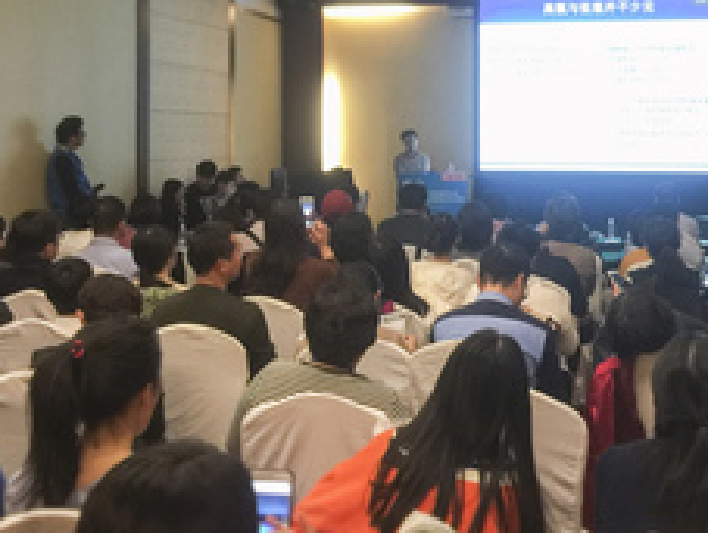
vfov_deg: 28.2
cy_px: 128
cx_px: 412
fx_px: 1045
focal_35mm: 51
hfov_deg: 37.3
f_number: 2.2
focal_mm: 4.15
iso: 125
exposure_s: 1/8
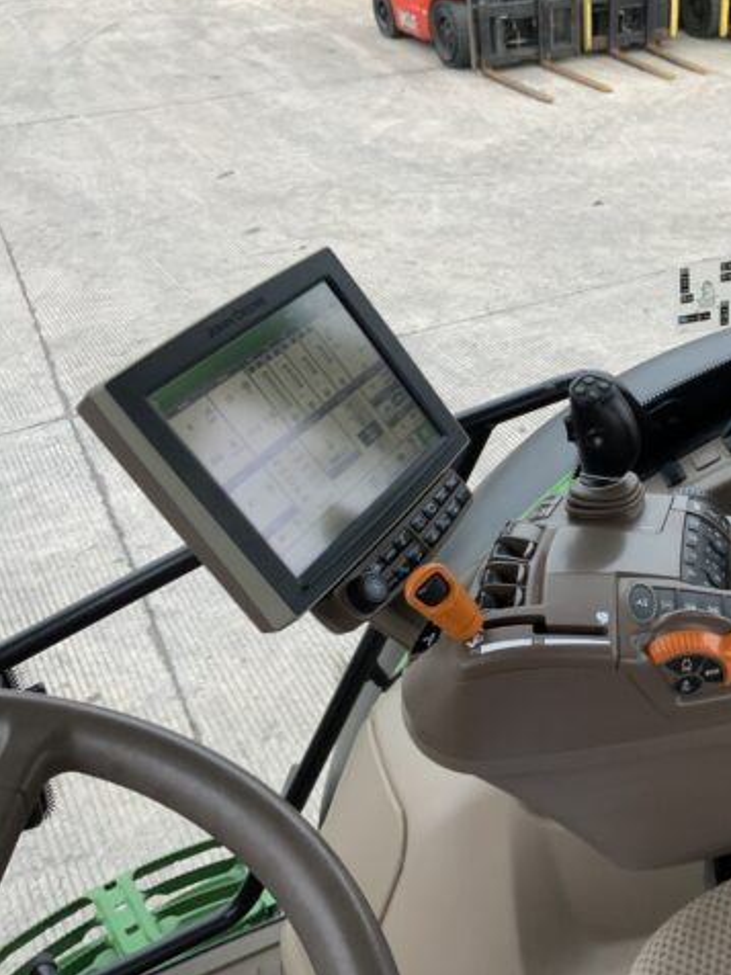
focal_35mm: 39
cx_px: 653
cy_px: 485
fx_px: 1098
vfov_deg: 47.9
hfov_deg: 34.8
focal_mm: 3
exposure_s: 1/122
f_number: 1.8
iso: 25
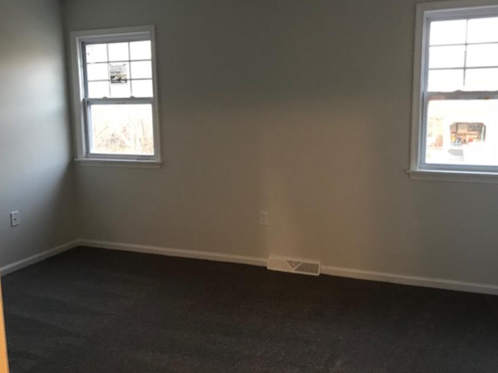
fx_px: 475
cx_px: 263
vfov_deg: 42.9
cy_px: 178
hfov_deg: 55.3
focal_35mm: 33
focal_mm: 3.99
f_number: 1.8
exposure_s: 1/15
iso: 64
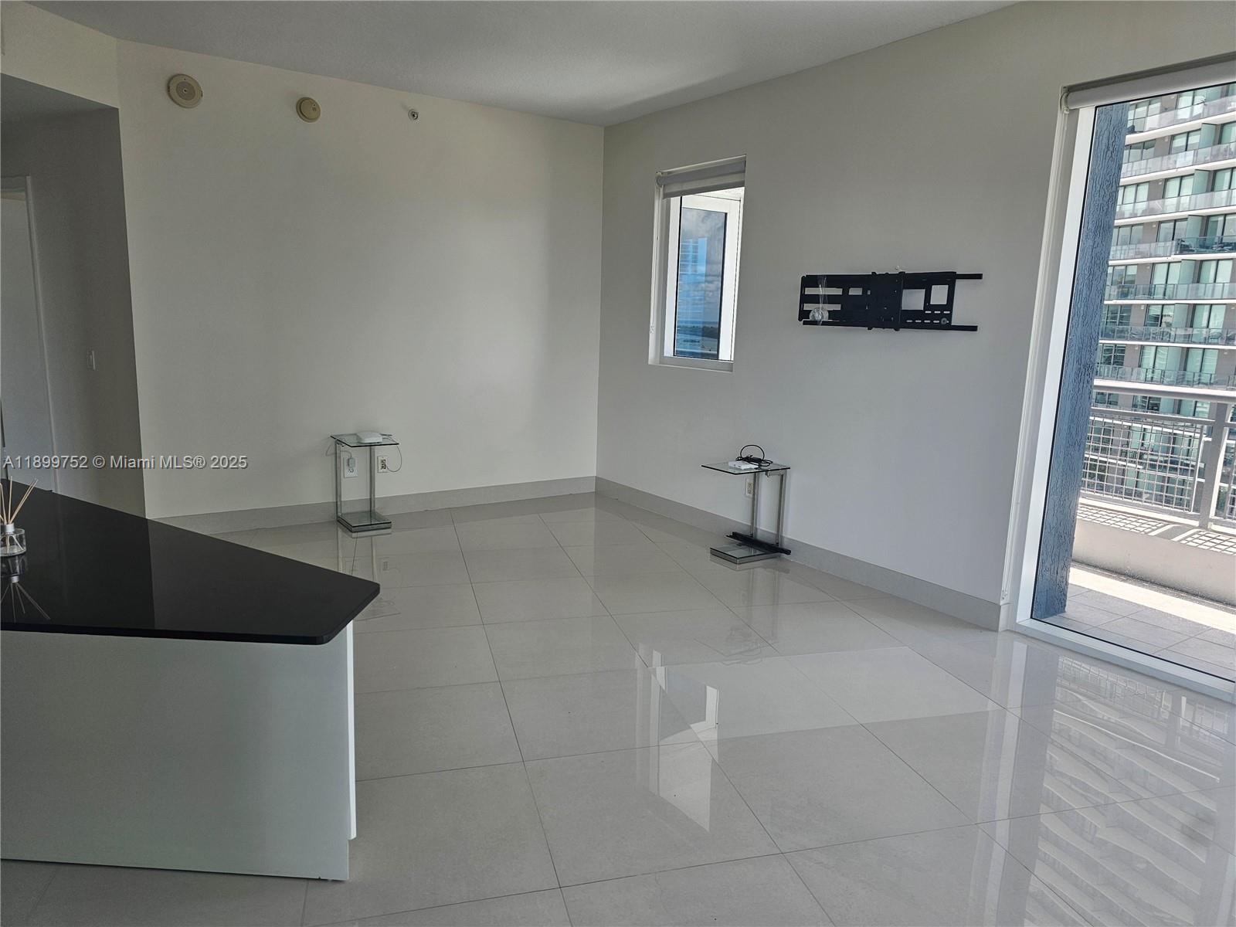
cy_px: 464
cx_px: 618
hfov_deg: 73.9
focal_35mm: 23
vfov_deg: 58.9
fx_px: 821
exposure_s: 1/120
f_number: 1.7
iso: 32
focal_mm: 6.3
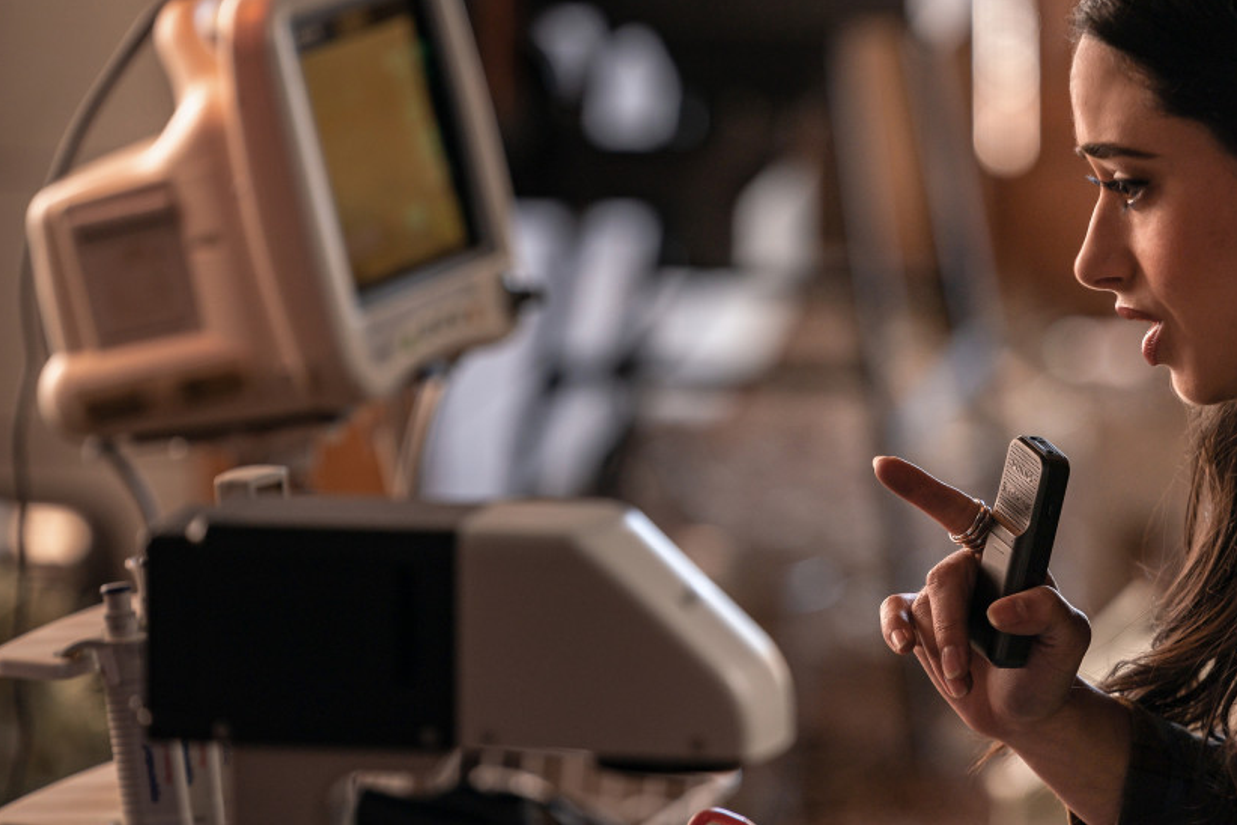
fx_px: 9930
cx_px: 883
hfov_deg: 7.1
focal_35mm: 289
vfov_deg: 4.8
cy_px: 476
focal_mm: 198
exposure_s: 1/200
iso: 320
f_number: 4
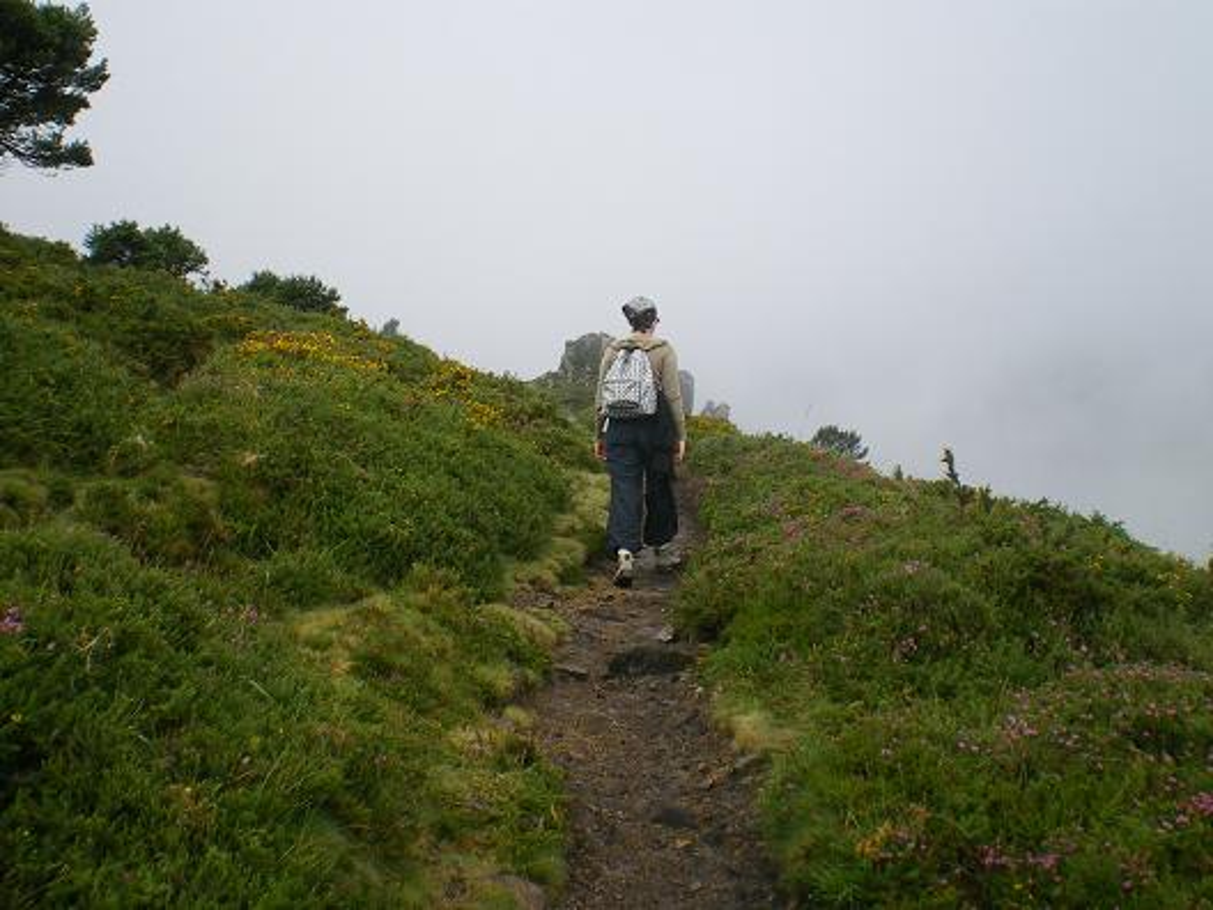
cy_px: 455
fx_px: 1332
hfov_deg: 49.0
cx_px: 606
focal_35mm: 38
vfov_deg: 37.7
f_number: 4.6
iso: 64
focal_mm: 6.3
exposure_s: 1/250
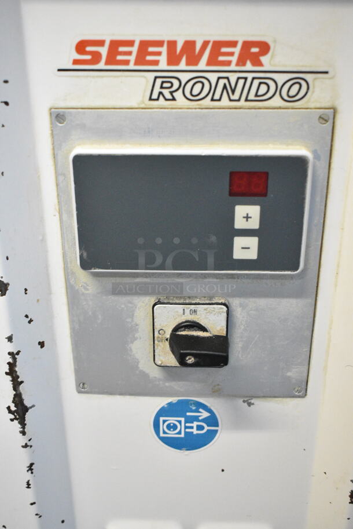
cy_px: 264
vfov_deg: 46.4
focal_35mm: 42
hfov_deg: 31.9
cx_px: 176
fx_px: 617
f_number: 5.6
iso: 6400
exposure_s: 1/125
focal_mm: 28
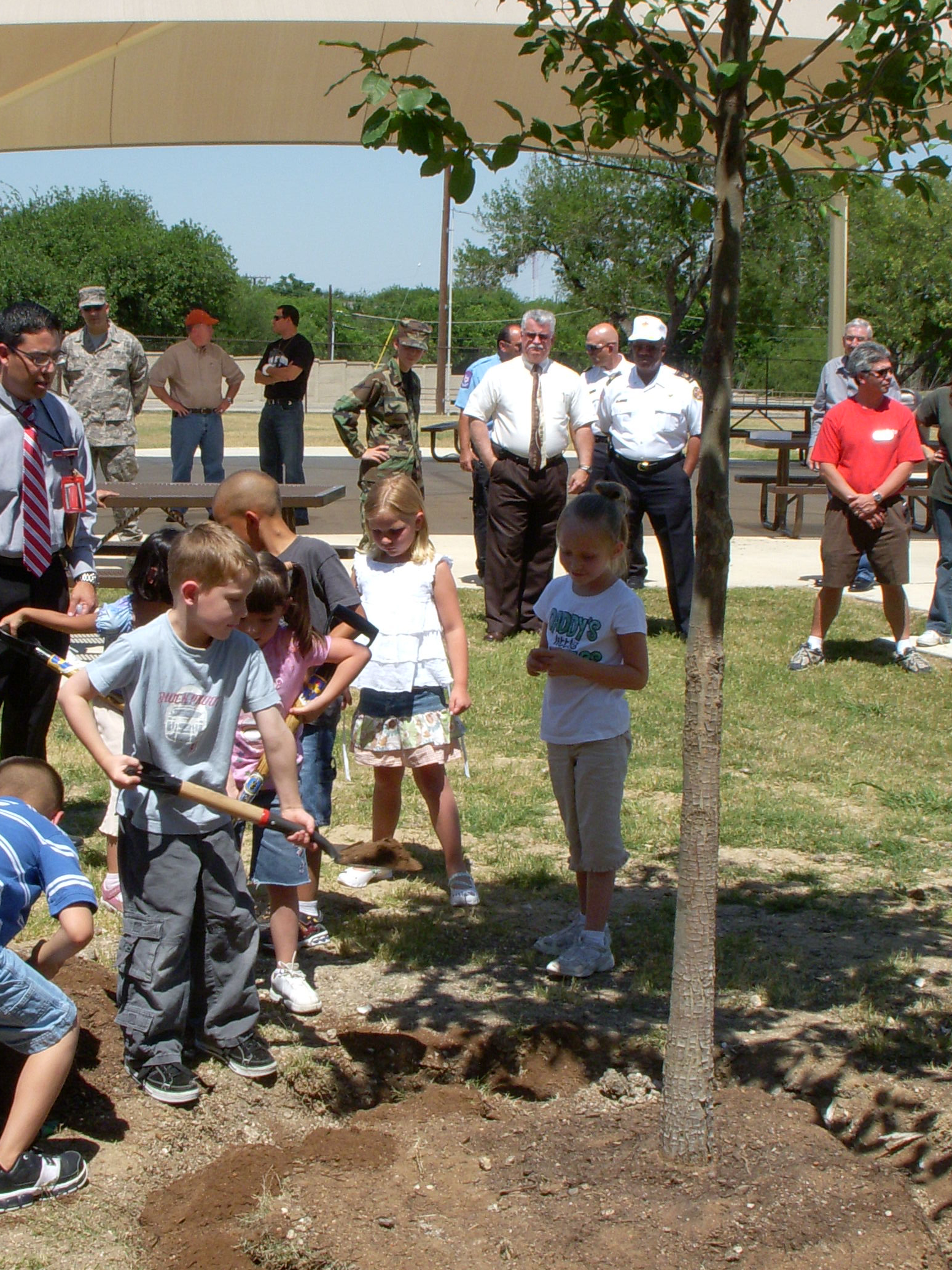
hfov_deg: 24.4
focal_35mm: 60
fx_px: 2200
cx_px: 413
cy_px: 654
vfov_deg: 32.2
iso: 100
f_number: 6.6
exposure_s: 1/320
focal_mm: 6.3
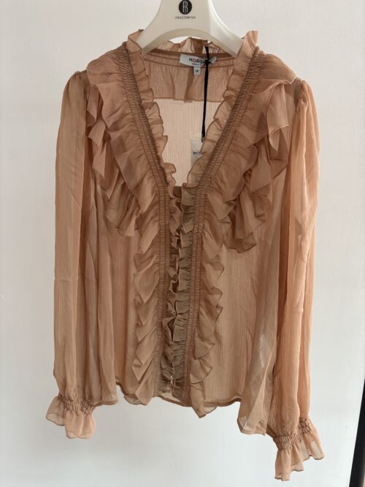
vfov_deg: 67.3
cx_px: 182
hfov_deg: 53.0
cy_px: 244
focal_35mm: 26
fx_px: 366
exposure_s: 1/50
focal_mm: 5.96
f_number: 1.6
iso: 200
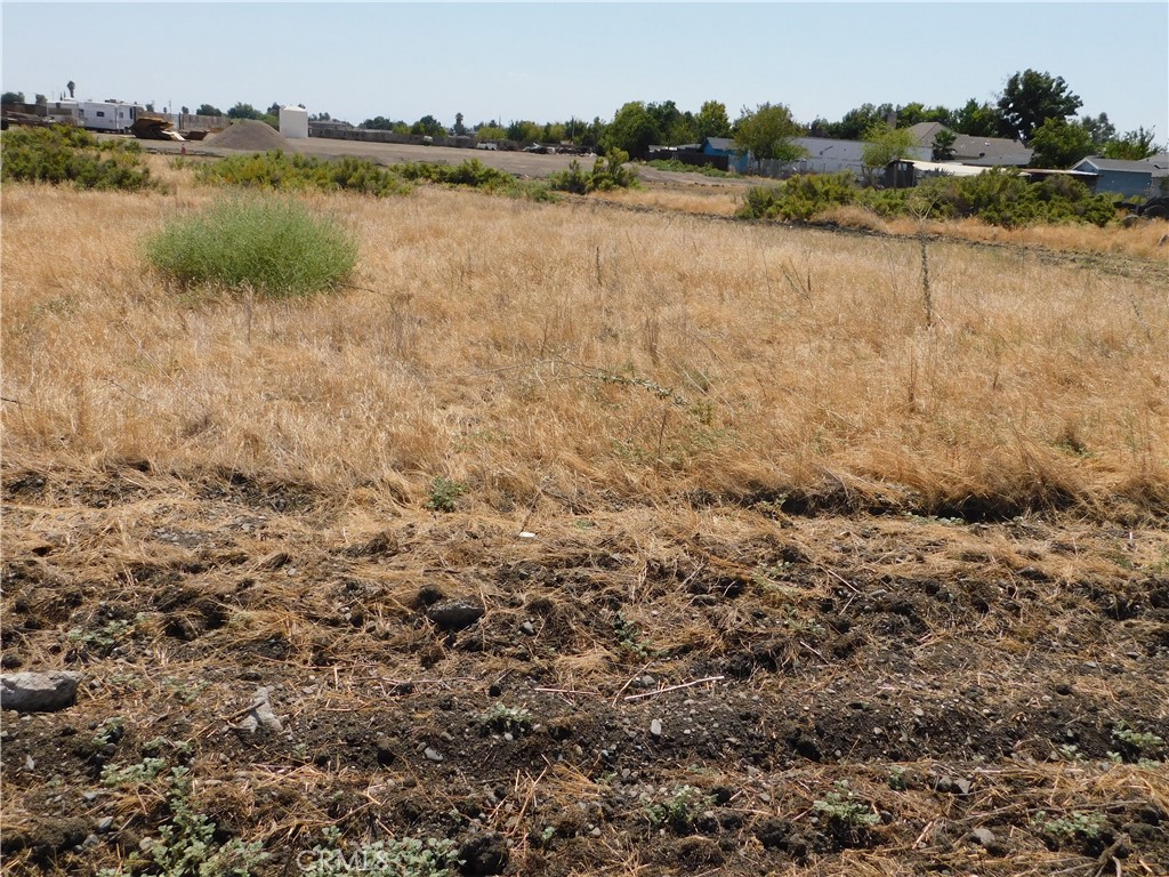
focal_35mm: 30
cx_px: 584
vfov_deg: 46.8
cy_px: 438
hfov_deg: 60.0
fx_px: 1013
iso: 125
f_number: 6.4
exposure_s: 1/500
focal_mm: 5.3
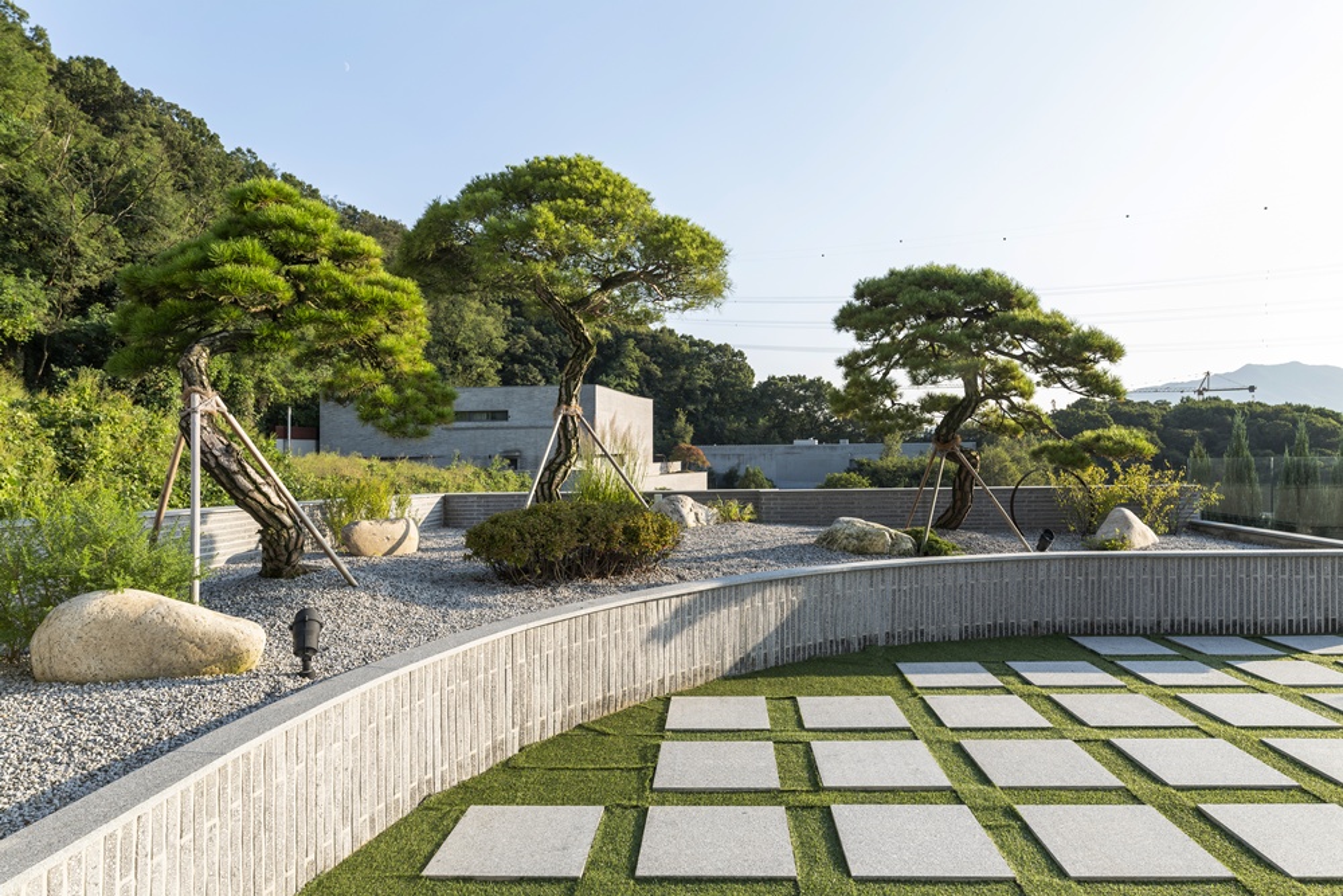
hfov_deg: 81.2
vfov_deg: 59.5
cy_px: 448
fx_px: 783
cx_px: 672
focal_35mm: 21
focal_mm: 21
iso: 100
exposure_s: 1/100
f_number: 7.1
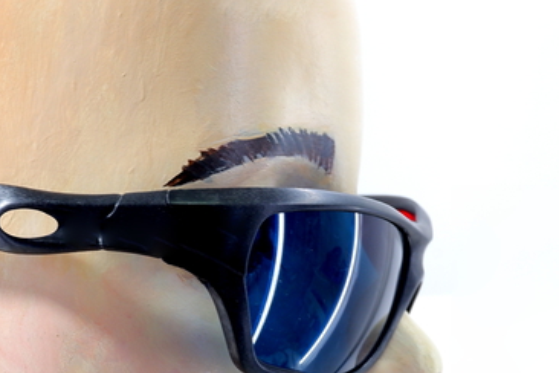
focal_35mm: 109
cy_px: 296
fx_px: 1692
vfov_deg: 12.5
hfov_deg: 18.7
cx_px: 171
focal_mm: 26.4
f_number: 7.1
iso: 250
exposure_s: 1/20
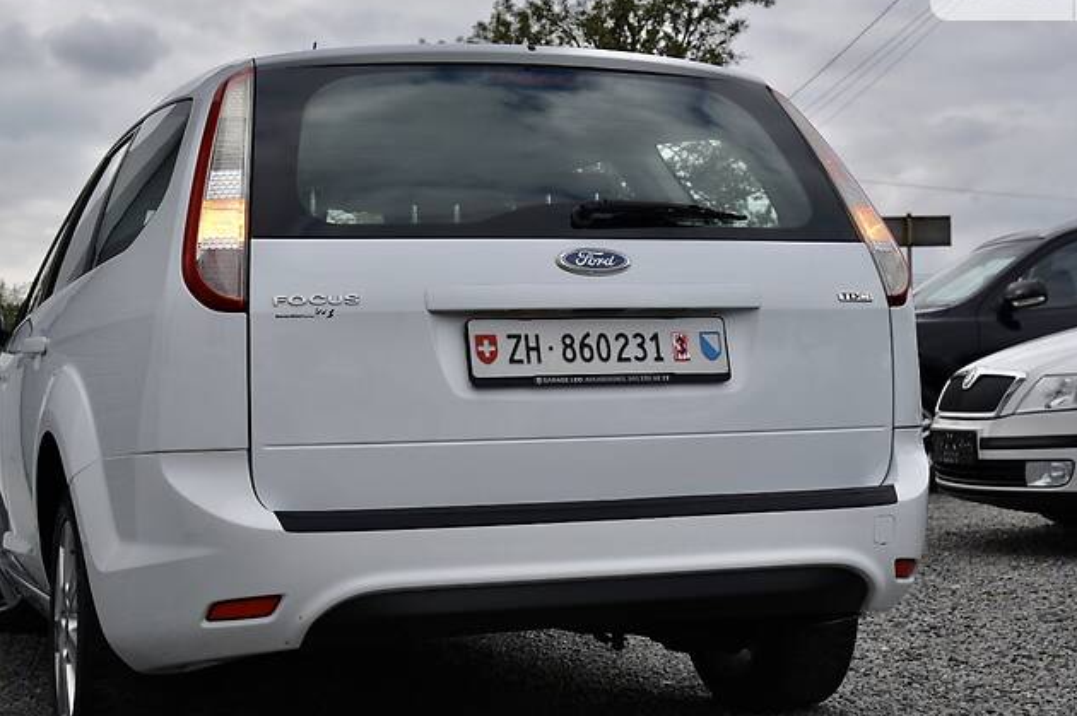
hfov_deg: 32.9
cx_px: 518
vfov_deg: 22.2
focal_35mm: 61
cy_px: 382
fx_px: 1823
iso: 200
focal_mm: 48
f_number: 9
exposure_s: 1/320
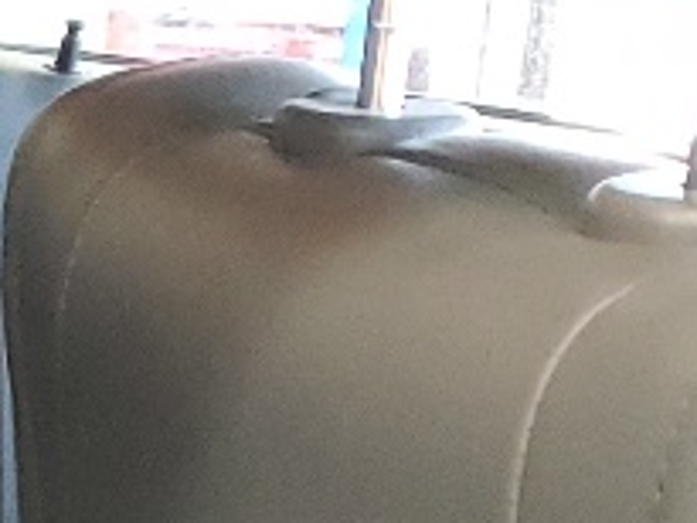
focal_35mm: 203
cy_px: 1073
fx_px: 4090
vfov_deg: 7.0
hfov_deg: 9.1
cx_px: -765
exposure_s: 1/60.2
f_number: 1.5
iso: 342
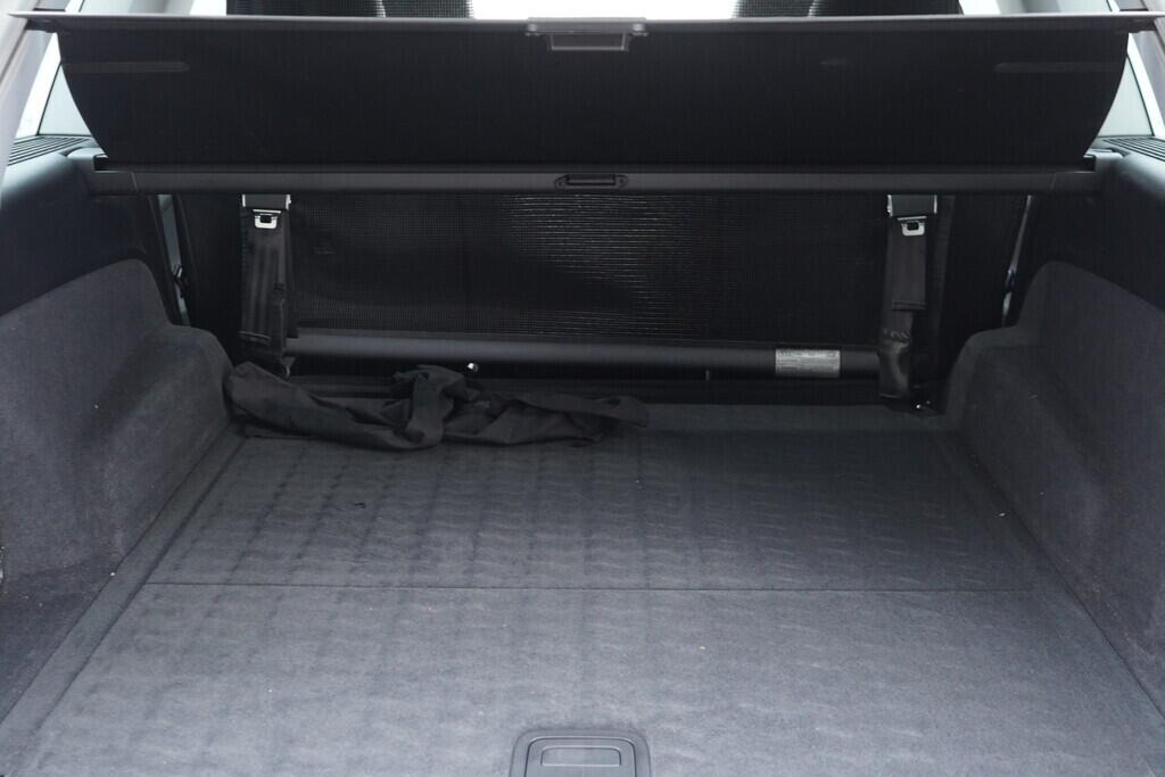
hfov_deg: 53.1
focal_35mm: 36
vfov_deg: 36.9
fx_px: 1165
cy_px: 388
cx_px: 582
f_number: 2.8
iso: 1600
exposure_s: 1/40
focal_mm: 24
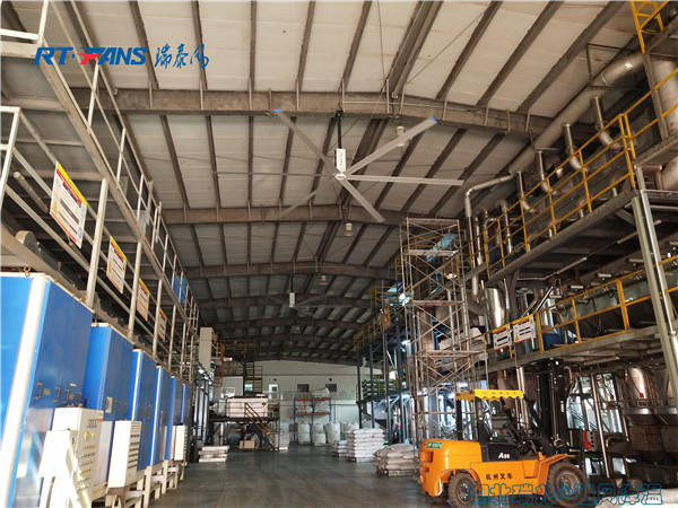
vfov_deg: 46.8
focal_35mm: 30
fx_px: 588
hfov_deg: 60.0
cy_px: 254
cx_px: 339
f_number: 1.8
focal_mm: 3.95
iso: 334
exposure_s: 1/50
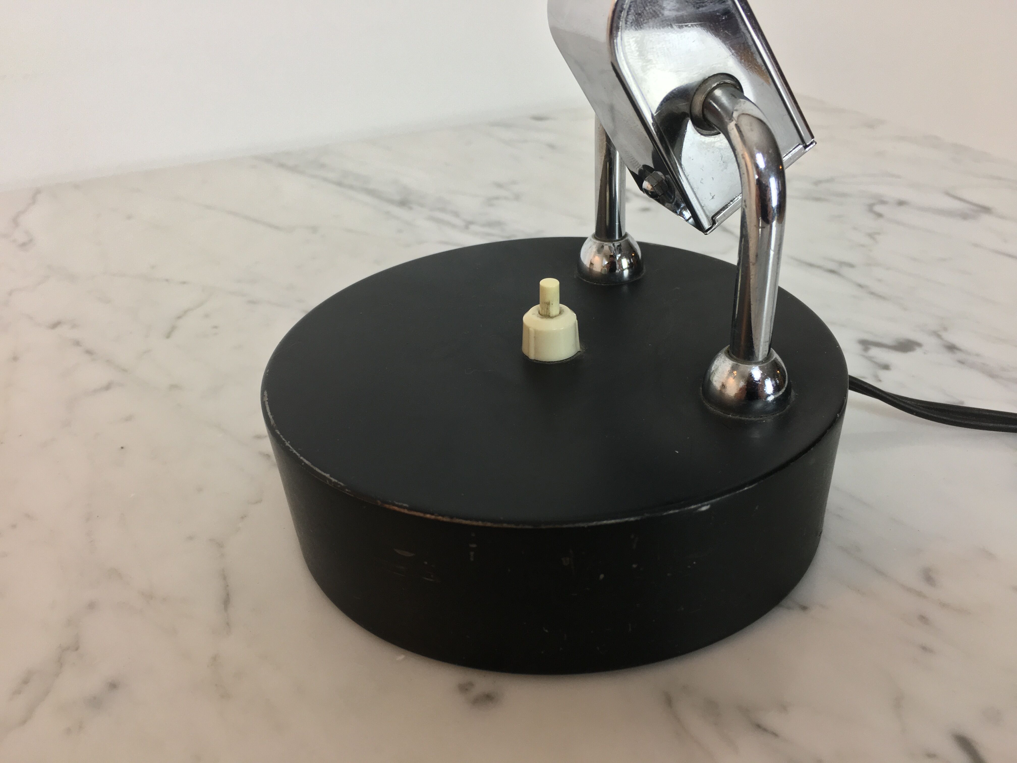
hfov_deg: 61.7
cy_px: 382
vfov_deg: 48.2
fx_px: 852
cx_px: 508
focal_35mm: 29
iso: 40
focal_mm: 4.15
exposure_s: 1/33
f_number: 2.2
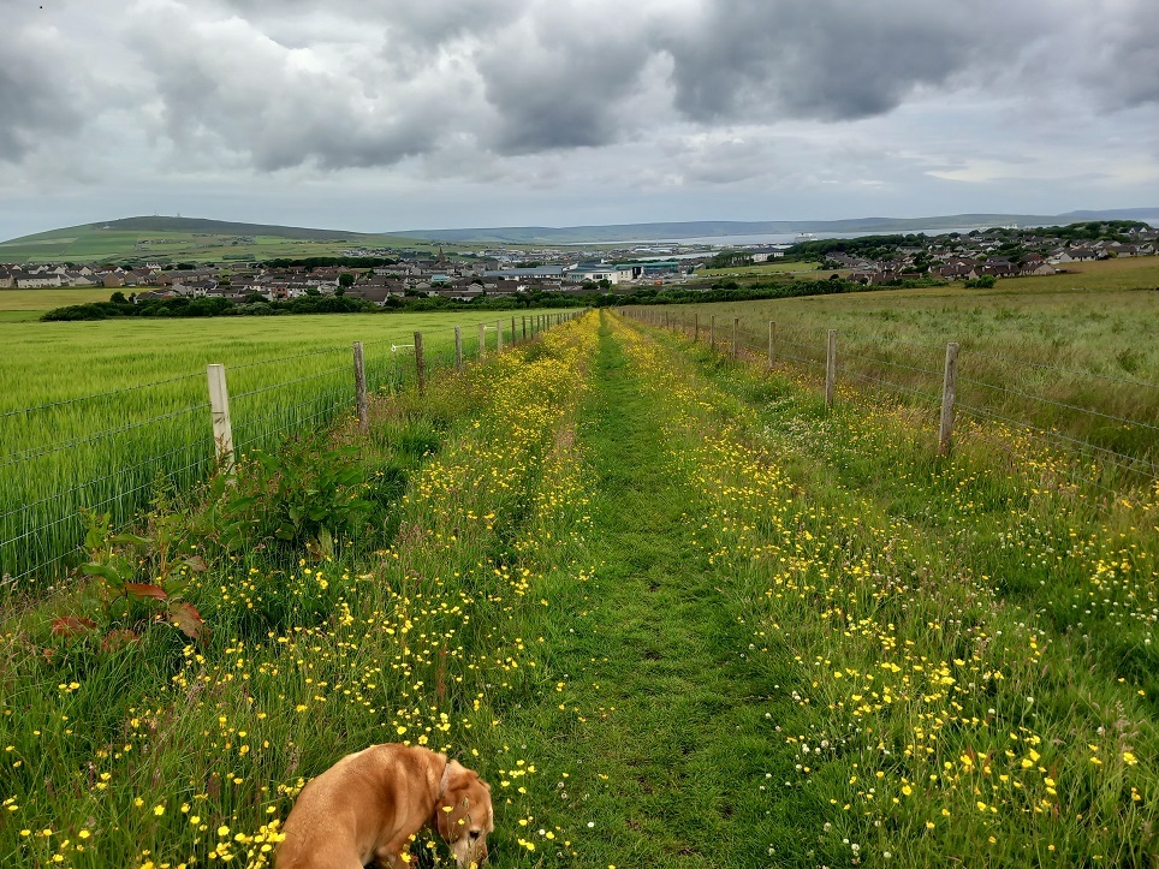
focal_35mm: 28
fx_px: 937
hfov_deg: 63.4
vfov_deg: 49.7
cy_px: 442
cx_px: 582
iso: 20
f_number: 1.8
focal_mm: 4
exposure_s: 1/278
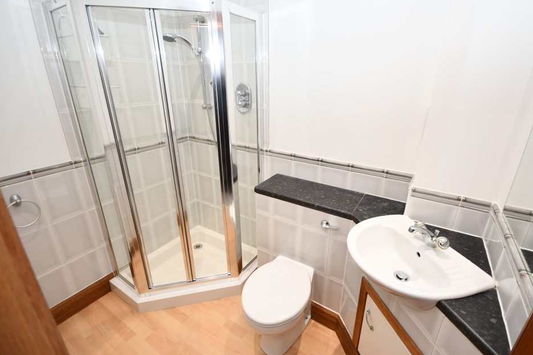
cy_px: 167
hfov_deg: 96.7
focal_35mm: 16
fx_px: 237
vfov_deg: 73.7
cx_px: 276
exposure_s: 1/60
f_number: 4
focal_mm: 10
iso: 500
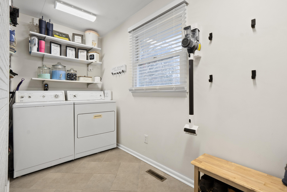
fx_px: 143
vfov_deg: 67.4
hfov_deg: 90.0
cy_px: 96
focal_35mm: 18
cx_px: 144
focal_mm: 12
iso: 250
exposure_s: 1/6
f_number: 9
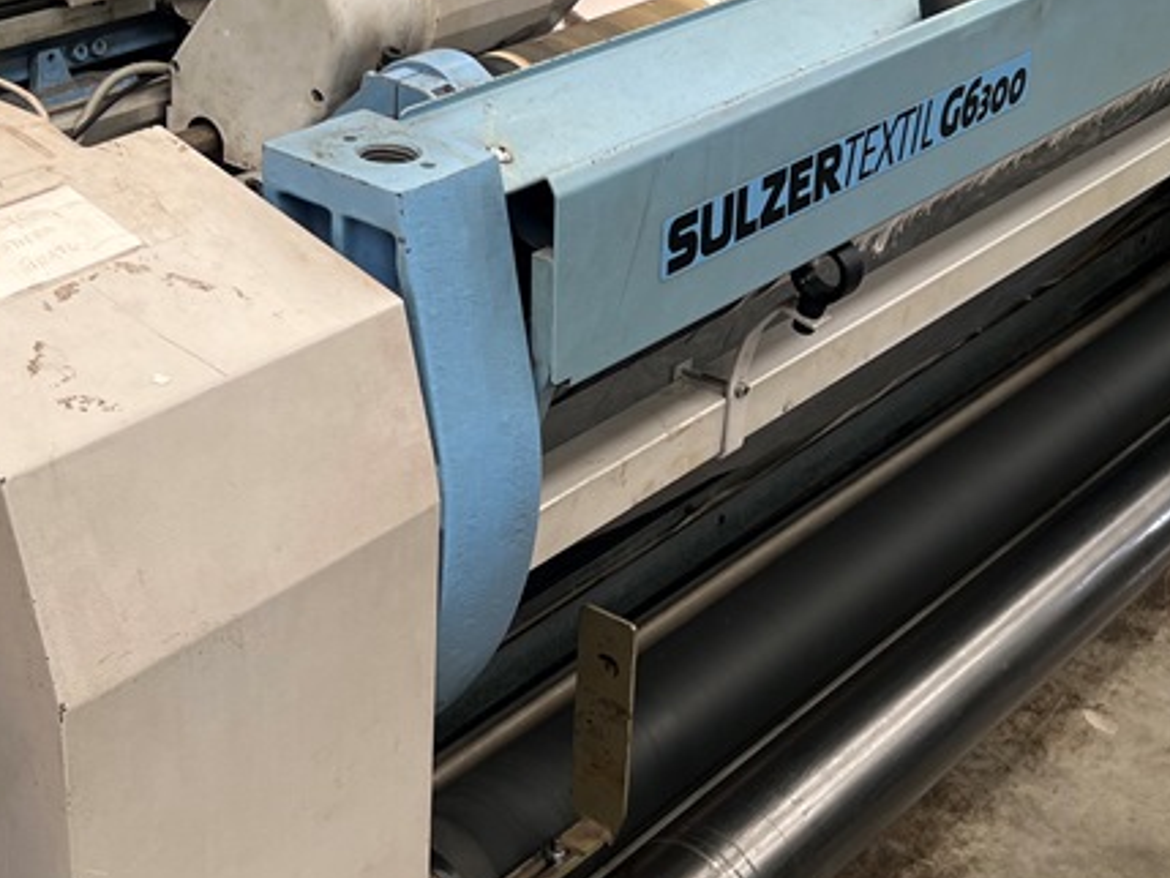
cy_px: 436
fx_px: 2096
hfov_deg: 31.2
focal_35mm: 62
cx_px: 529
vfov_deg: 23.7
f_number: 1.5
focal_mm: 5.7
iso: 40
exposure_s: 1/198
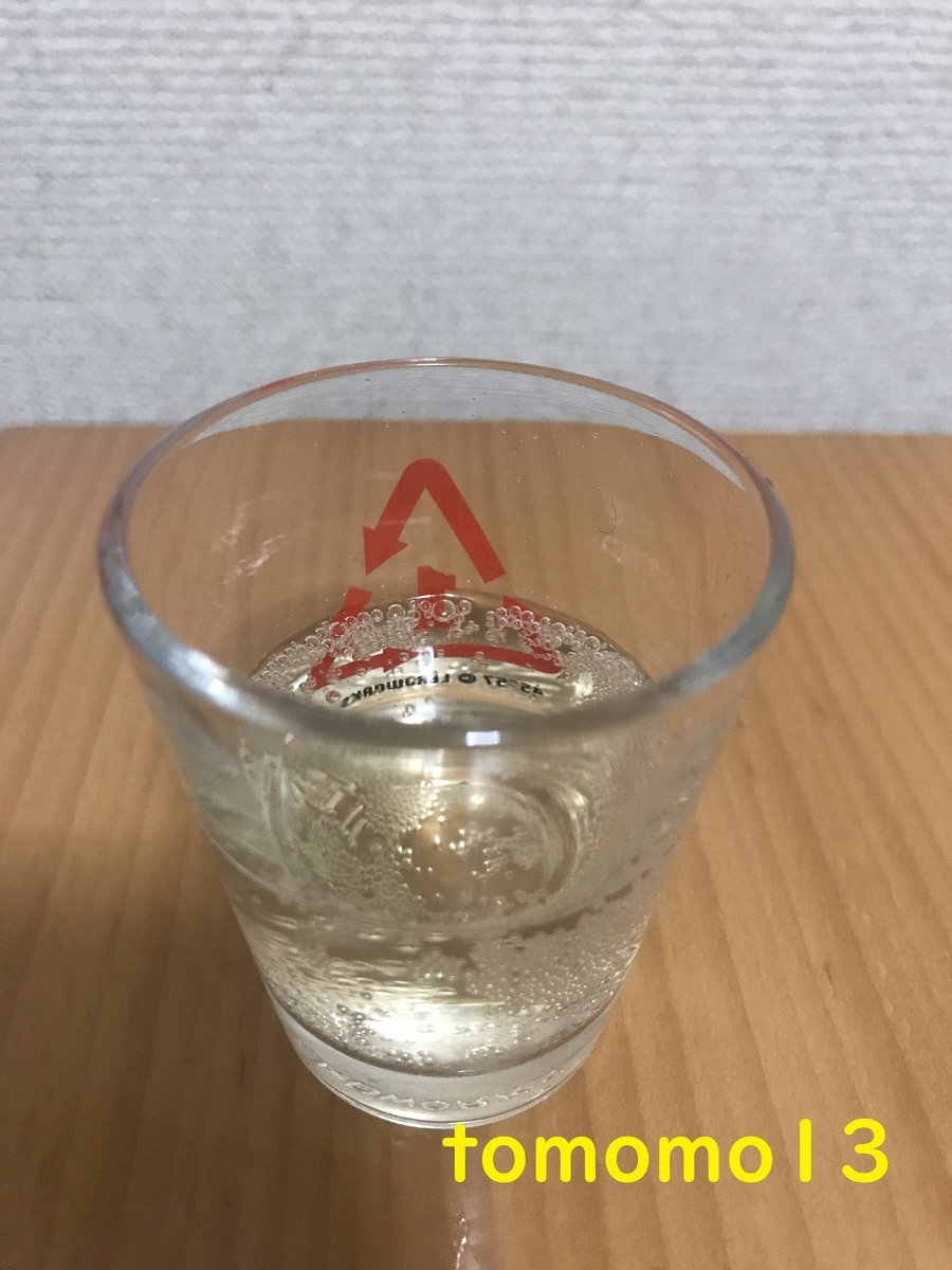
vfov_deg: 63.4
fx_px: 1027
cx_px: 476
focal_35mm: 28
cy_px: 635
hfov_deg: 49.7
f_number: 1.8
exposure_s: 1/15
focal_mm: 3.99
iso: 100
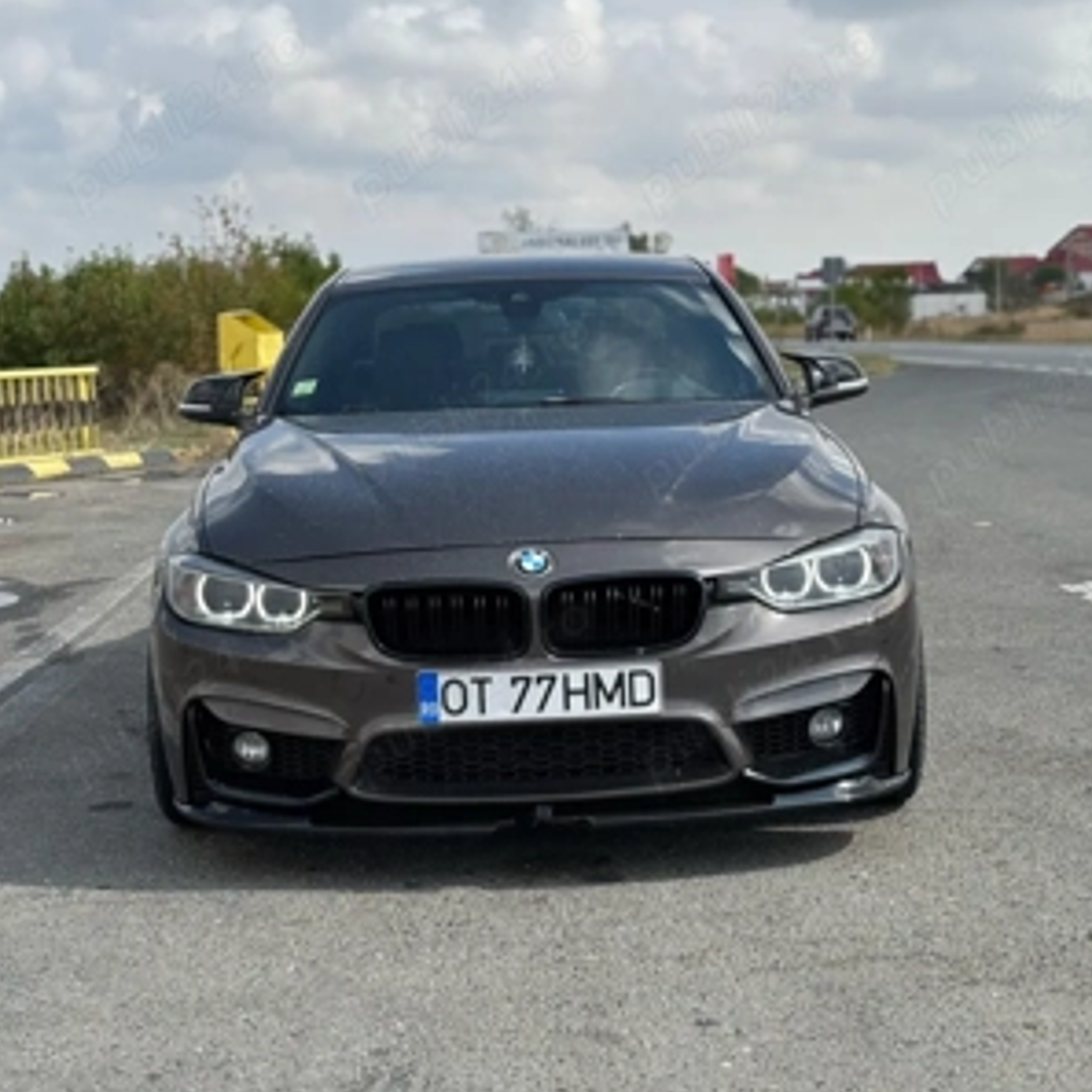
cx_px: 544
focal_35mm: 62
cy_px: 449
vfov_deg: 27.7
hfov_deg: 27.7
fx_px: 2213
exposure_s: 1/2778
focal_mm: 5.96
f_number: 1.6
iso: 40
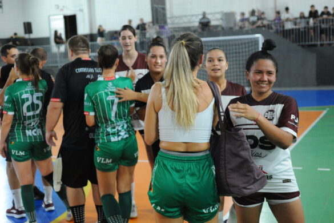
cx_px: 167
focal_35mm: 50
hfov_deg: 39.6
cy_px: 112
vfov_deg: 27.0
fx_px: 464
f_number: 3.5
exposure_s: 1/320
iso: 5000
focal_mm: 50
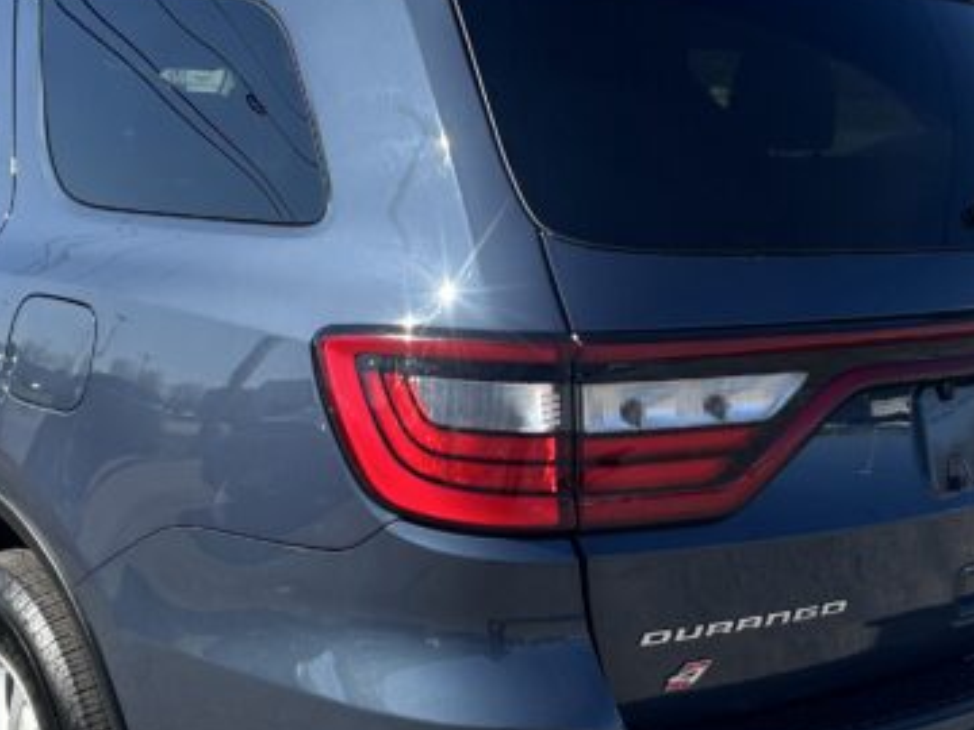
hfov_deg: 26.3
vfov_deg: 19.9
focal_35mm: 74
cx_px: 441
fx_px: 2082
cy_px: 308
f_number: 1.5
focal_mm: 5.7
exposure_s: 1/2762
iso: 50
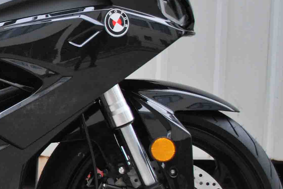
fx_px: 976
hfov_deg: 15.1
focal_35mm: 124
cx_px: -156
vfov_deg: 11.1
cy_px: 90
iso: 200
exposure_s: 1/60
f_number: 5
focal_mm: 24
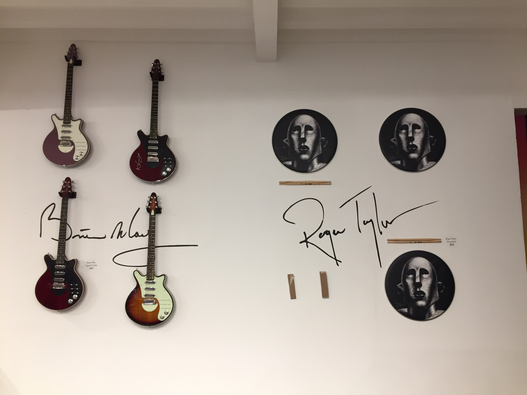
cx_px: 264
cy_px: 198
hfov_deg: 61.7
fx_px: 442
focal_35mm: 29
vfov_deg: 48.2
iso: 80
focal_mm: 4.15
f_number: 2.2
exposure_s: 1/33
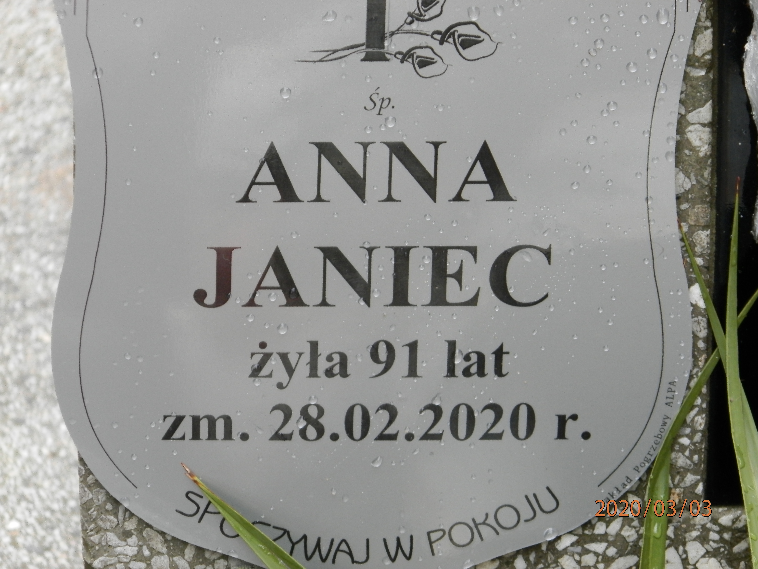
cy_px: 284
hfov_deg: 7.0
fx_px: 6153
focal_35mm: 281
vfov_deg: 5.3
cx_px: 379
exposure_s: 1/40
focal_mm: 50.2
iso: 200
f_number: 5.6
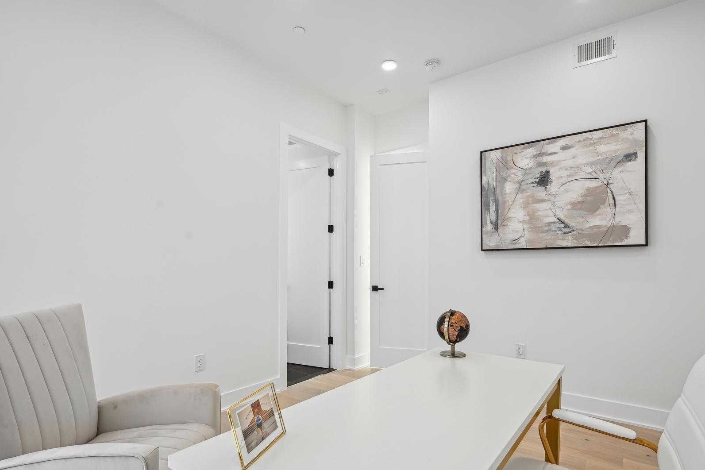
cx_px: 364
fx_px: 352
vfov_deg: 66.8
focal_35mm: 18
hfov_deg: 90.0
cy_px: 279
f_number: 9
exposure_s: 1/25
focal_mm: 14
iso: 200
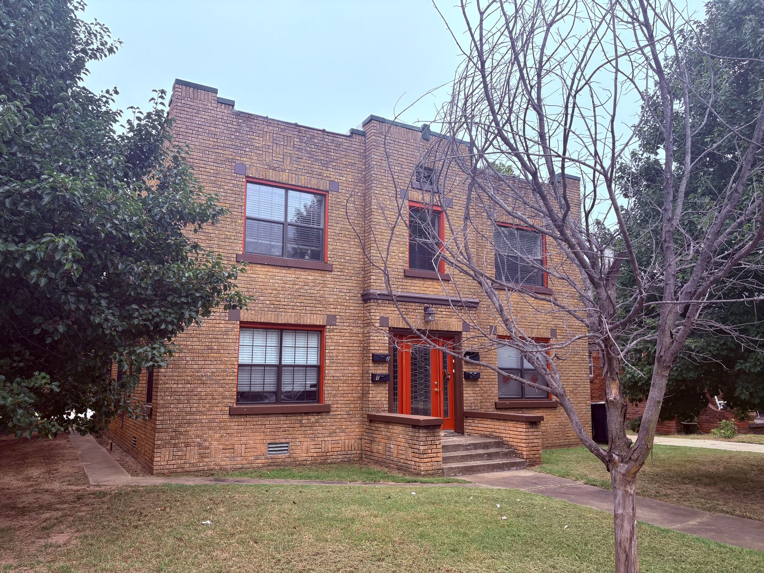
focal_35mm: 26
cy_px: 286
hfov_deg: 67.3
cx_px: 382
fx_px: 574
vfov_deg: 53.1
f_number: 1.6
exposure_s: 1/1311
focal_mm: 5.96
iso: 64
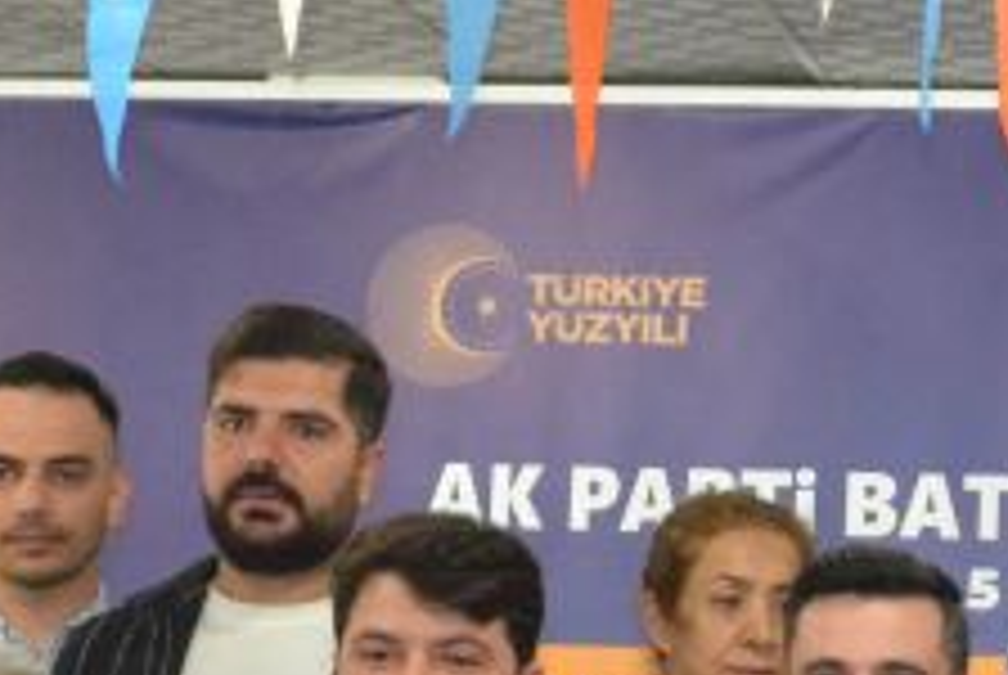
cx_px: 1305
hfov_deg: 15.0
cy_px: 531
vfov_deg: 10.6
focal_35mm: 130
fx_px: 3645
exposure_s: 1/60
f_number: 3.5
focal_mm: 18
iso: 2200
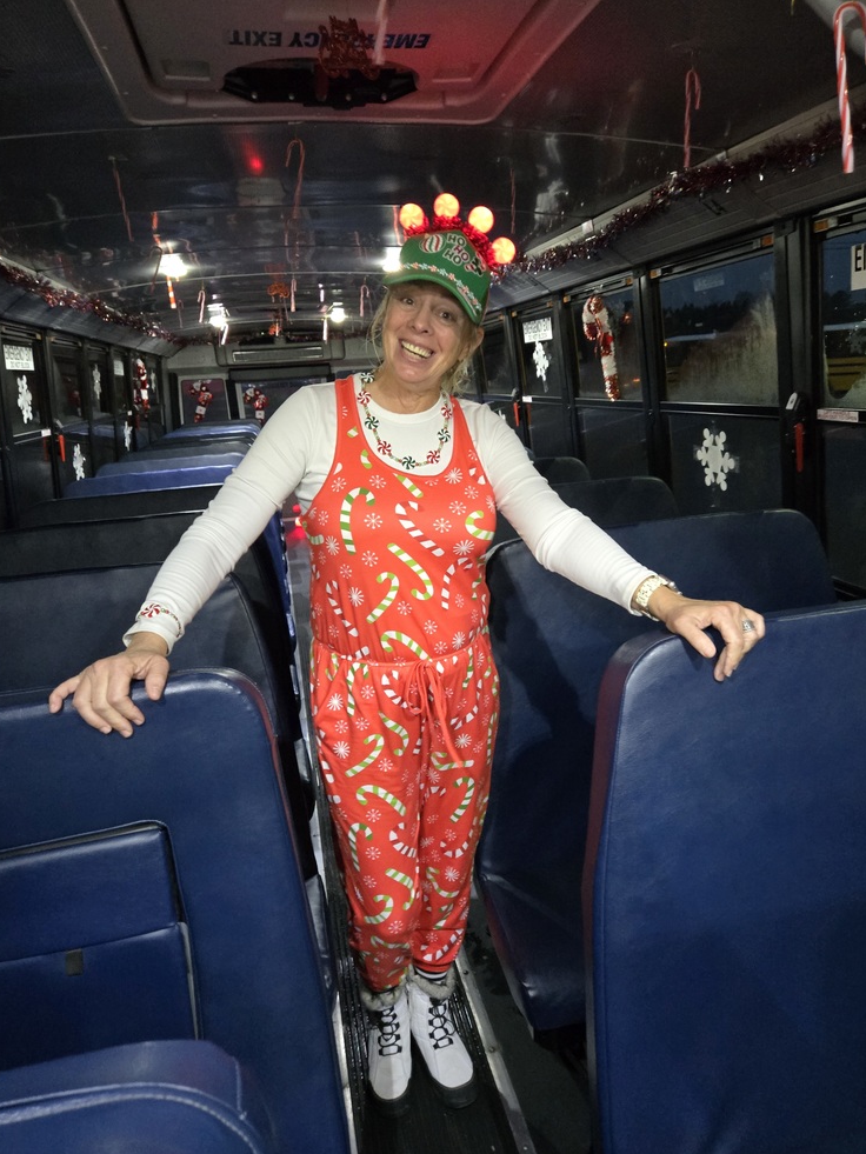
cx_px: 439
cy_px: 562
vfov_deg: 71.6
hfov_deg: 56.8
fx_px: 800
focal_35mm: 24
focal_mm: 5.4
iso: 1600
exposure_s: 1/24
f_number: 1.8
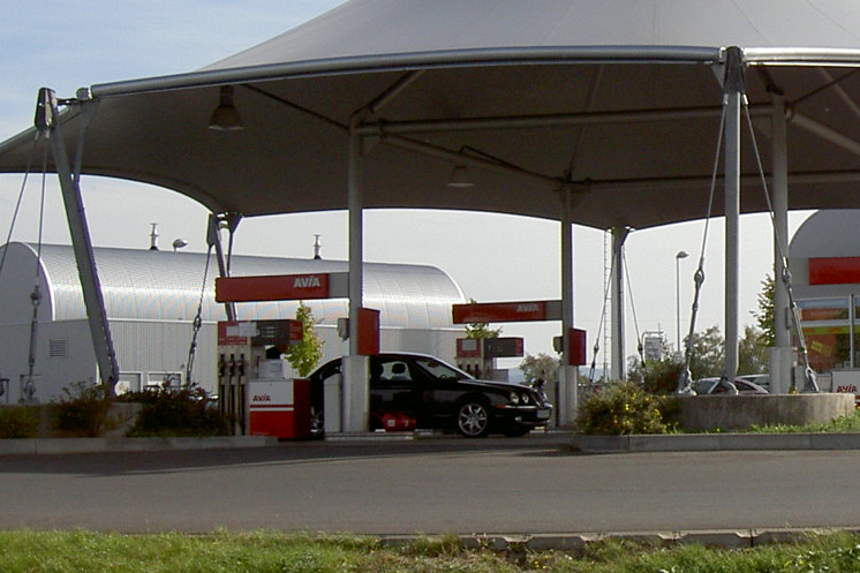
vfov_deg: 15.7
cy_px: 217
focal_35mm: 87
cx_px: 857
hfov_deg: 22.5
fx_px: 2078
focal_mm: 8
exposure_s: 1/769
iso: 100
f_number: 4.7
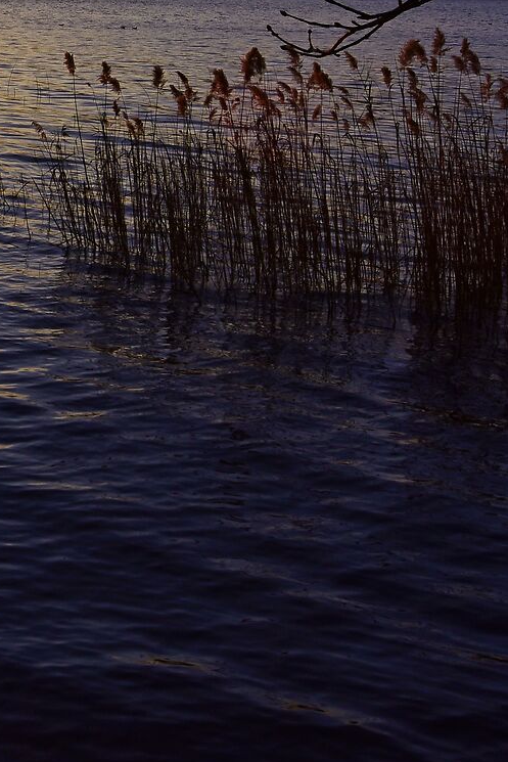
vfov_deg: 31.9
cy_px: 7
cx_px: -275
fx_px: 1227
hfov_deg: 19.9
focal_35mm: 58
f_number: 18
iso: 100
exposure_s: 1/40
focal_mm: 18
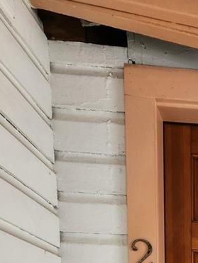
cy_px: 390
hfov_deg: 27.7
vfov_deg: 29.0
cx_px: 267
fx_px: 320
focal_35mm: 42
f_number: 2.2
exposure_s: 1/60
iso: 80
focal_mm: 2.2
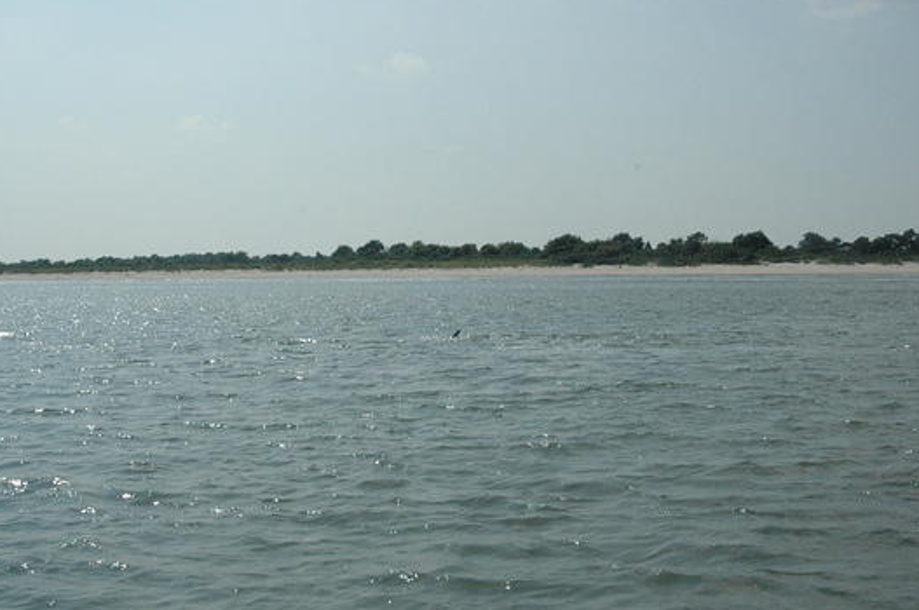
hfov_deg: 38.9
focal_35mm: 51
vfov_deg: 26.4
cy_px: 318
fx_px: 1300
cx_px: 436
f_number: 20
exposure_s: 1/1600
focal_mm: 28
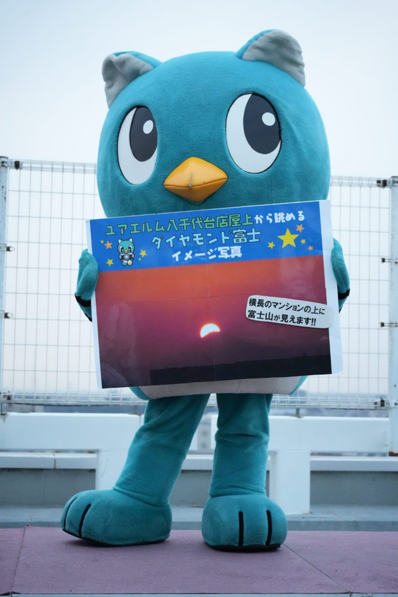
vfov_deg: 28.8
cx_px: 199
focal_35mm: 70
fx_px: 1161
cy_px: 298
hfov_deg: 19.5
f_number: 4.5
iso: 12800
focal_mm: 70
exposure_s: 1/800
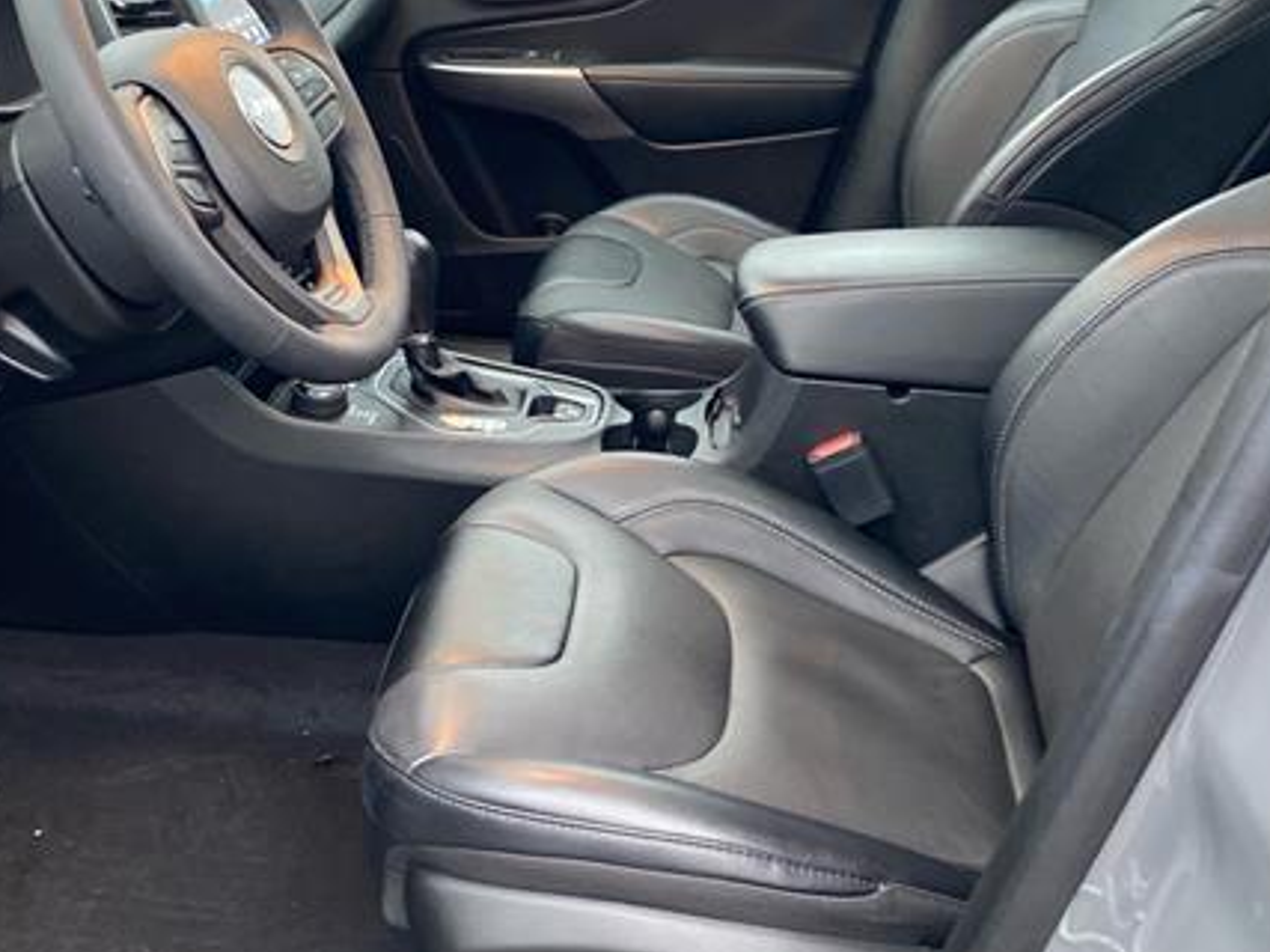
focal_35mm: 39
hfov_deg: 47.9
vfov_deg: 36.8
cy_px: 473
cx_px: 601
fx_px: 1430
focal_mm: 4.25
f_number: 1.8
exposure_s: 1/30
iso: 640
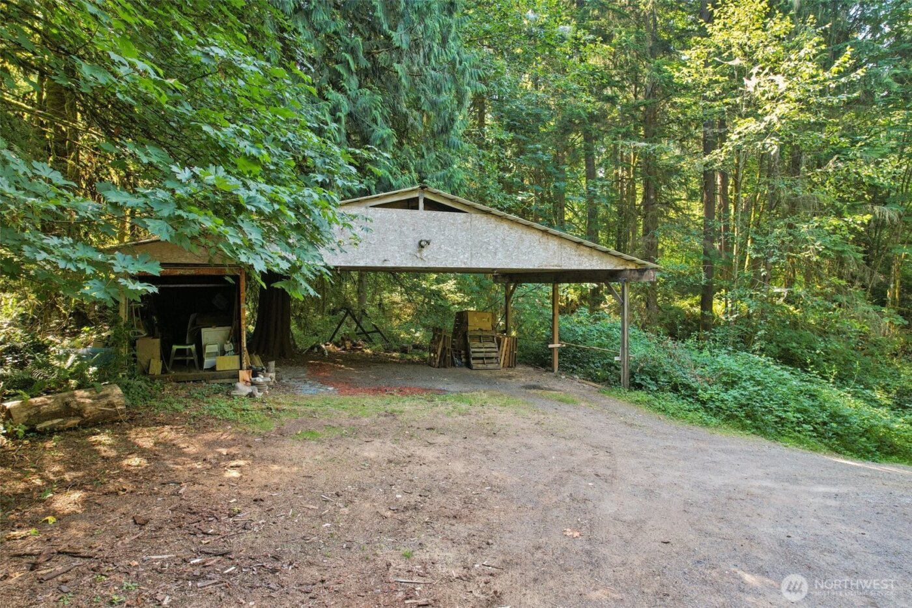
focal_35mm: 22
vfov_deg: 57.2
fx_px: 557
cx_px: 456
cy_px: 304
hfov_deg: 78.6
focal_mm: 8.38
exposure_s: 1/50
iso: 110
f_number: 2.8
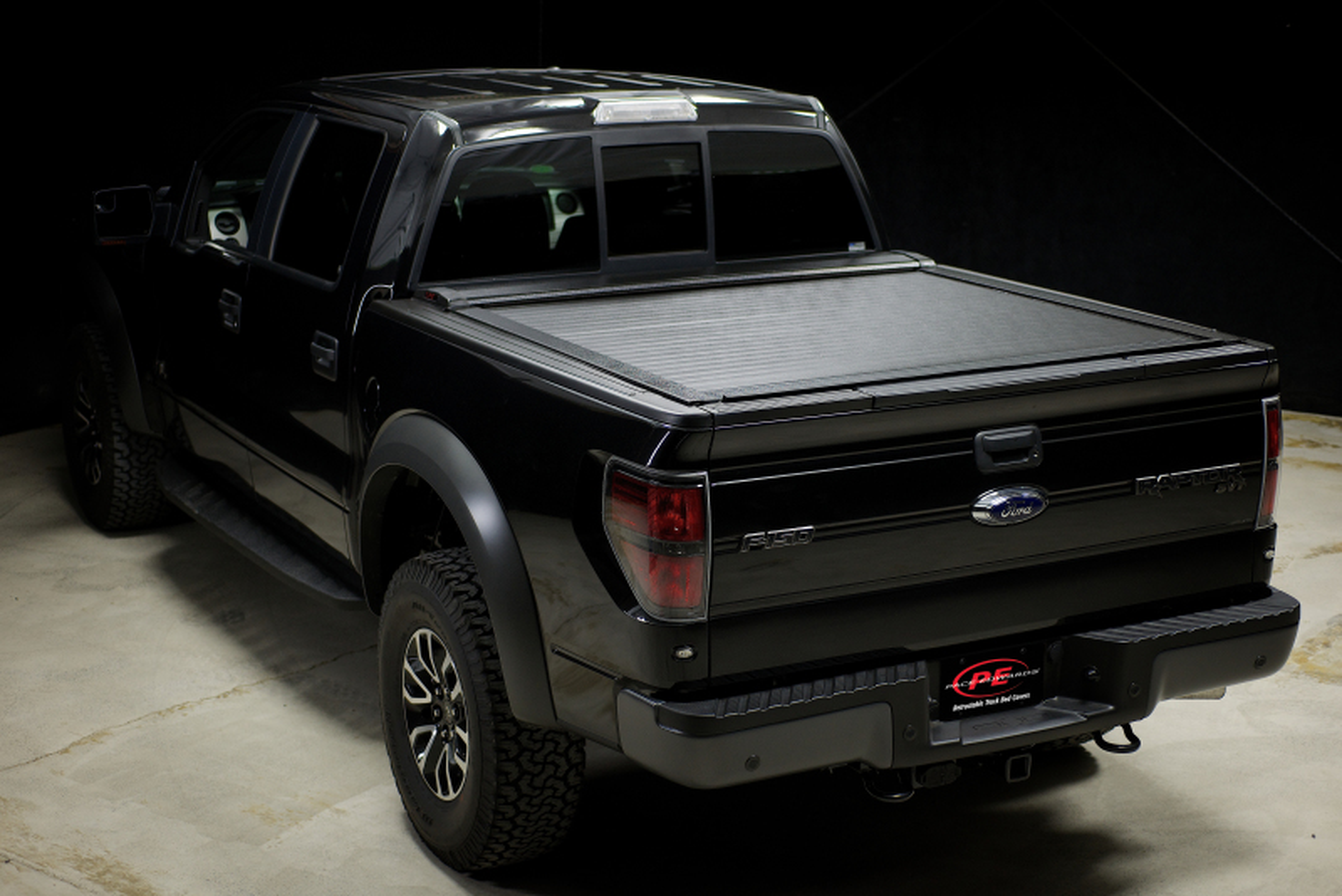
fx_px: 2237
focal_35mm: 60
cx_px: 671
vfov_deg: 22.6
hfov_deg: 33.4
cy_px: 448
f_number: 2.8
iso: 800
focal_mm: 60
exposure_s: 1/125
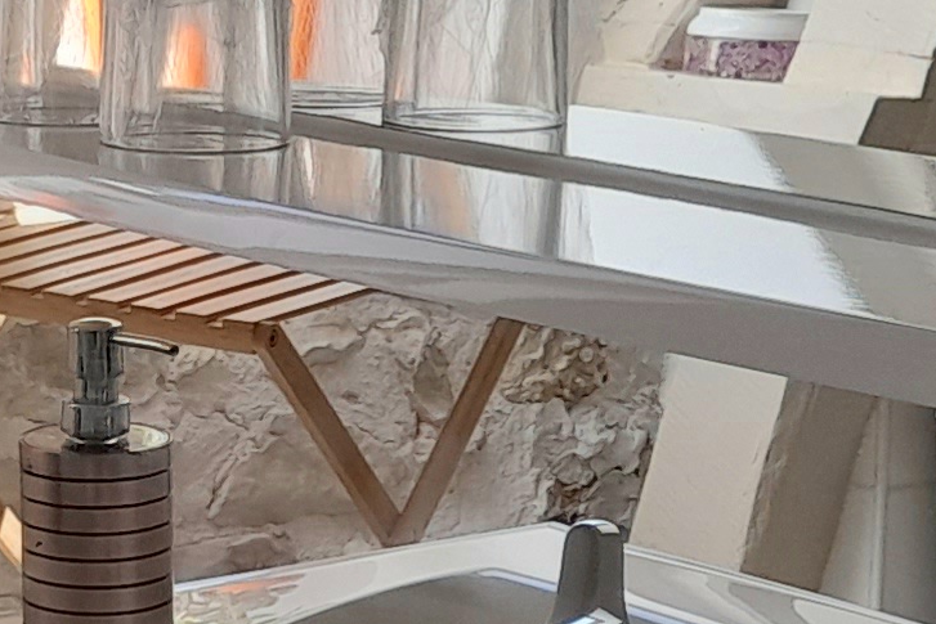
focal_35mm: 143
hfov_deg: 13.7
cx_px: -353
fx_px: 3718
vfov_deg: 9.6
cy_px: 396
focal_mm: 4.6
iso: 32
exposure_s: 1/100
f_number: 2
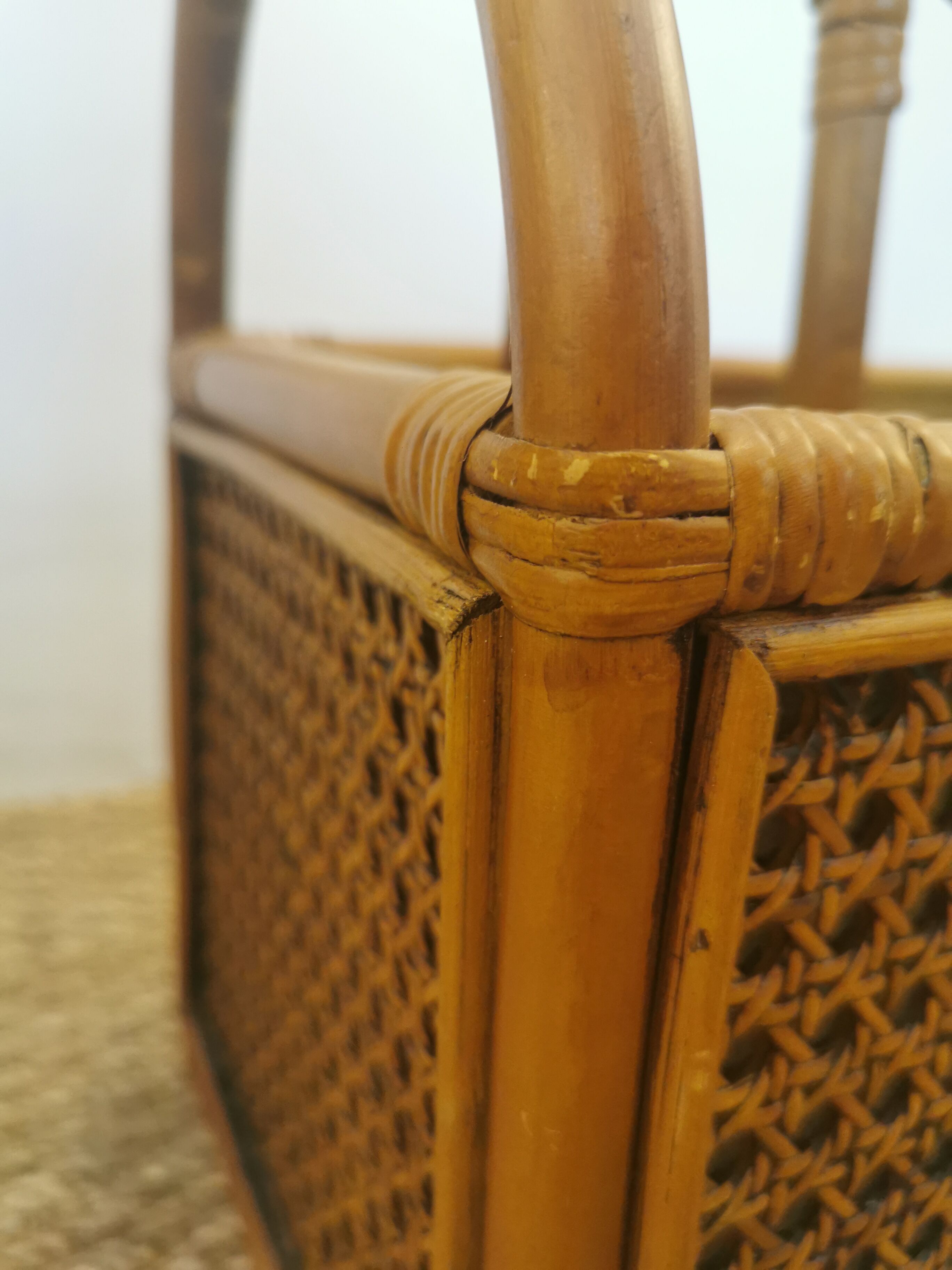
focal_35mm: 27
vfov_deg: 65.3
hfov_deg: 51.4
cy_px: 635
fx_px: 990
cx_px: 476
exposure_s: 1/50
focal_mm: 5.58
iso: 250
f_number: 1.8
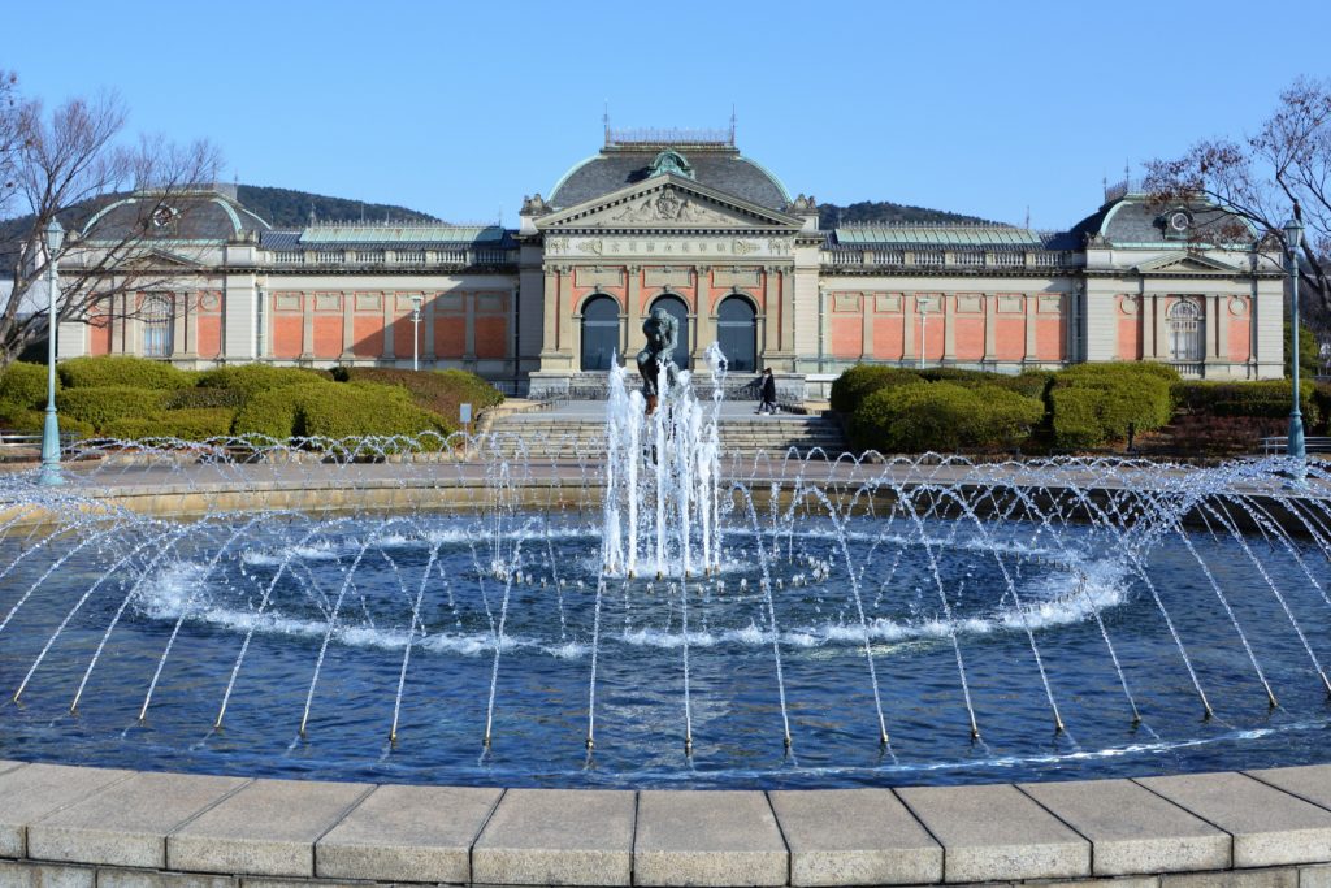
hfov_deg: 61.9
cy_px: 444
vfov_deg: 43.6
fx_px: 1109
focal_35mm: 30
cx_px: 666
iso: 400
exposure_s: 1/1600
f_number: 6.3
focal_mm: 20
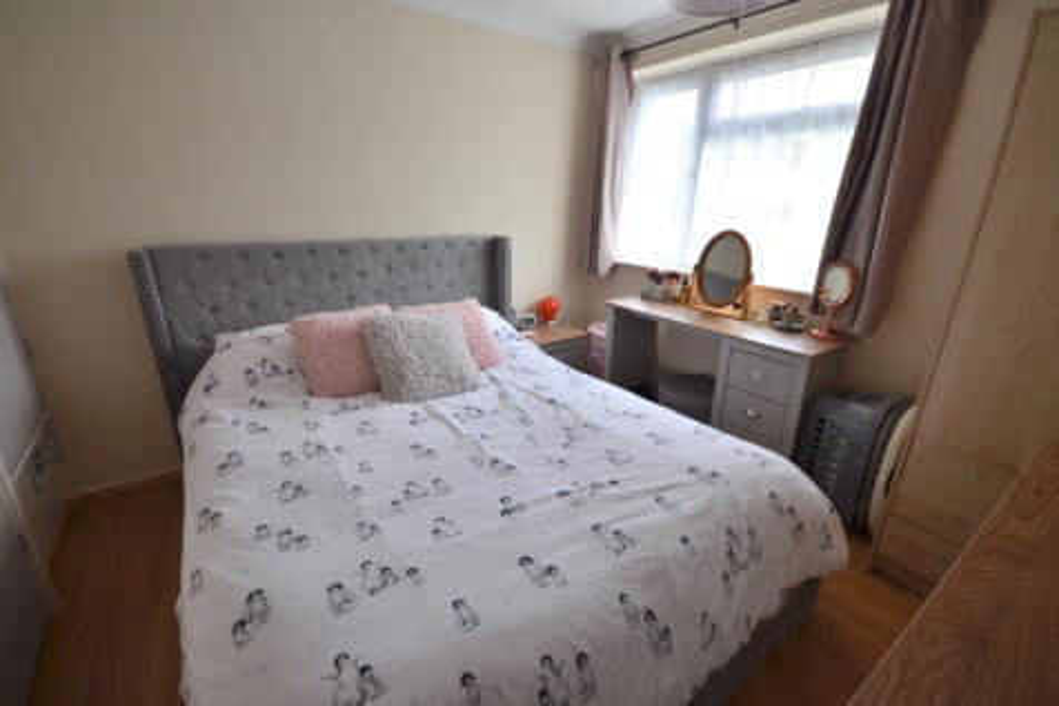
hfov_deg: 100.4
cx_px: 530
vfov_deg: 77.3
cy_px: 353
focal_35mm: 15
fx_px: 441
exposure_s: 1/60
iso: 500
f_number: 4
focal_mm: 10
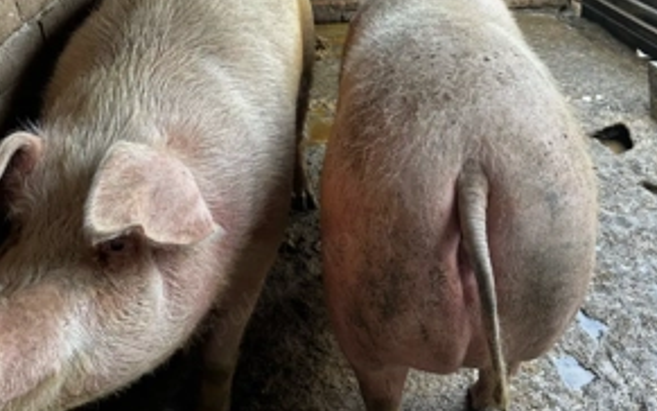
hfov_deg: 55.3
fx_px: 627
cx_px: 325
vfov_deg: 35.9
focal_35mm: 35
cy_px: 135
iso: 64
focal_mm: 6.86
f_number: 1.78
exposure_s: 1/143
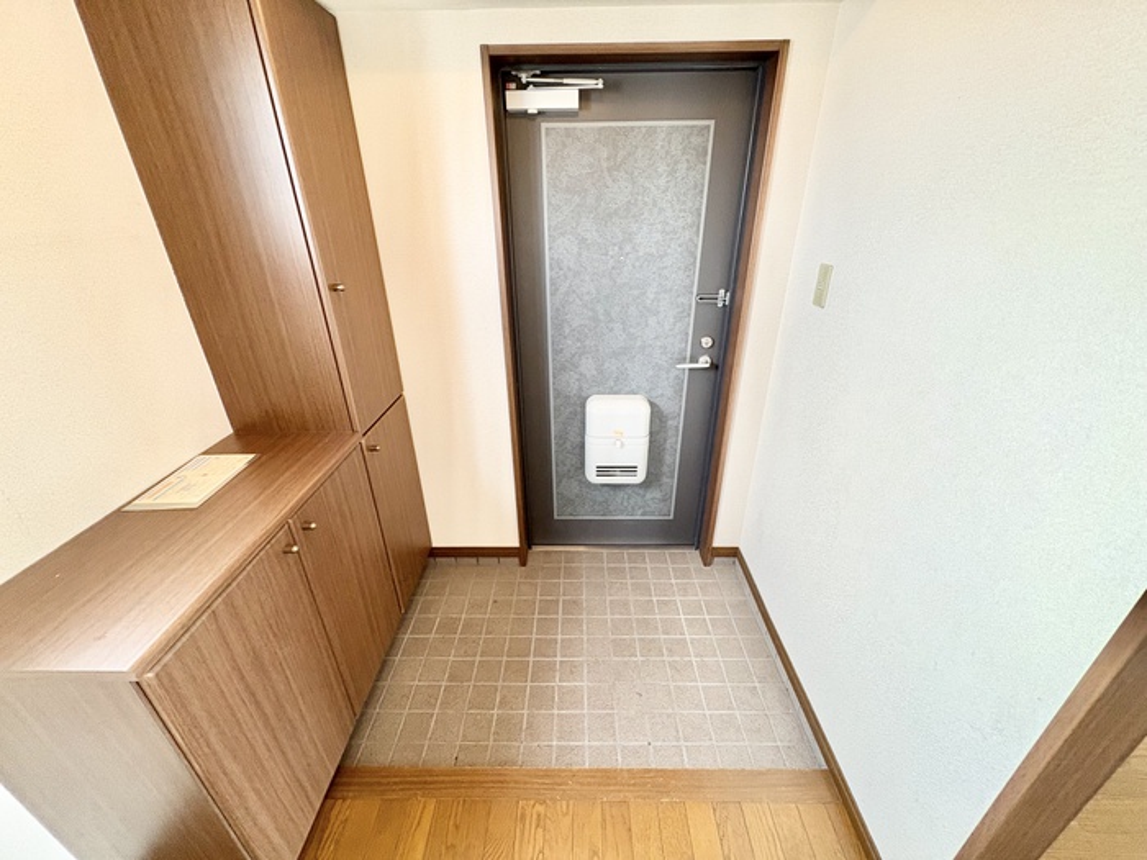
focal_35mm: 14
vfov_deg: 85.7
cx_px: 574
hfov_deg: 102.1
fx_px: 464
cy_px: 430
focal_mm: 2.22
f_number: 2.2
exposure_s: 1/60
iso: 160
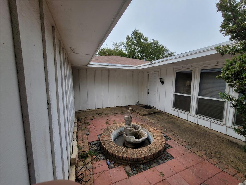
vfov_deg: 89.9
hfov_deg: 106.2
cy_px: 92
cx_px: 123
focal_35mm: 13
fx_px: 92
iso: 64
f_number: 2.2
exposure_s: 1/636
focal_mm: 2.2
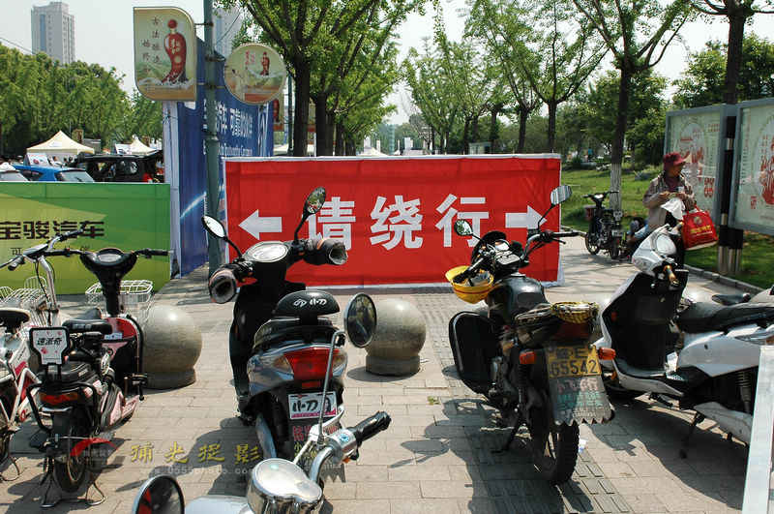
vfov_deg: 36.8
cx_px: 387
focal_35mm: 36
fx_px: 773
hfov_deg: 53.2
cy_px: 257
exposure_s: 1/400
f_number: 8
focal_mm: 24
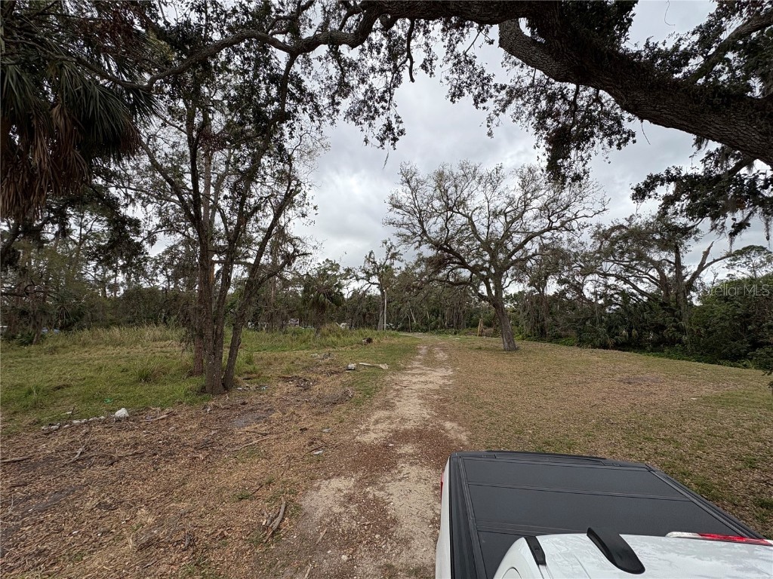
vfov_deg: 85.7
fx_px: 313
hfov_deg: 102.1
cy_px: 290
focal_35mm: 14
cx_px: 386
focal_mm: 2.22
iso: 40
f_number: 2.2
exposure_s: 1/980
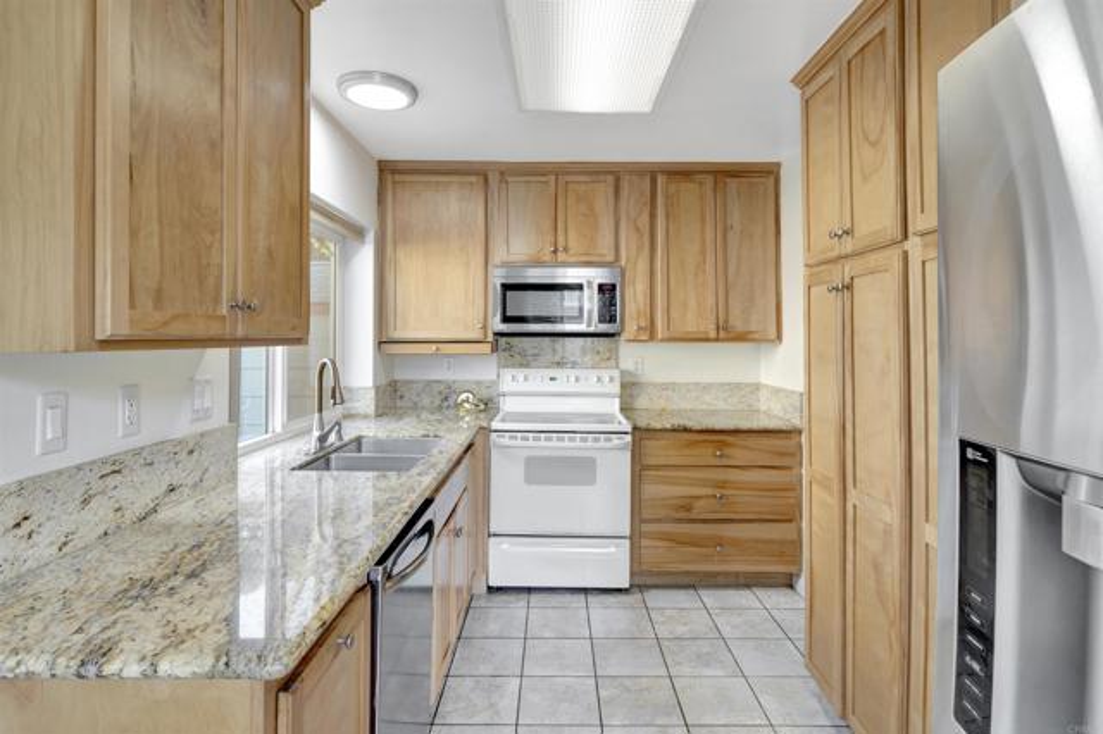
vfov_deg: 65.9
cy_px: 367
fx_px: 567
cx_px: 552
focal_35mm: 18
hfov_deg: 88.5
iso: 200
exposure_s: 1/6
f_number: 8
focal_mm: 18.5
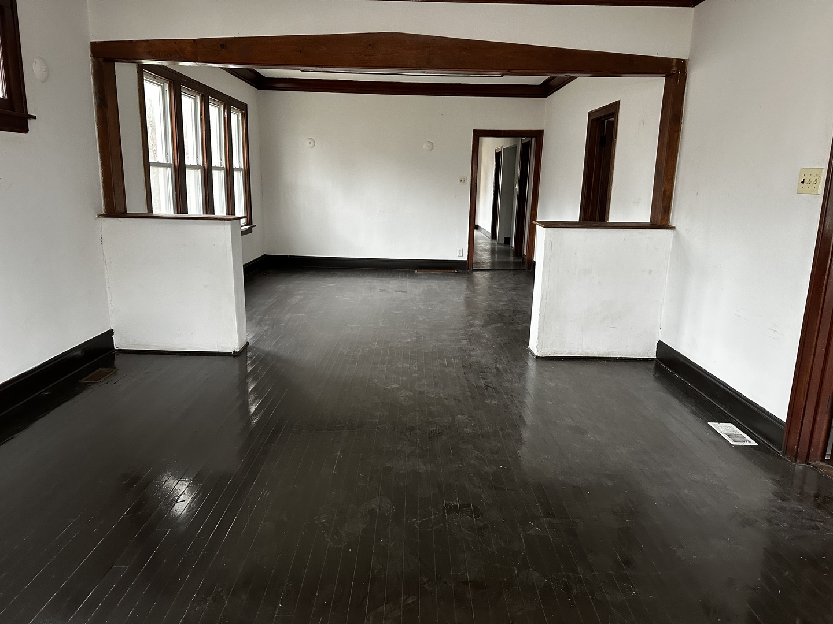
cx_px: 416
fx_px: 578
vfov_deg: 56.8
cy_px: 312
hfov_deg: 71.6
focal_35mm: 24
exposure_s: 1/60
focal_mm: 6.86
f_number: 1.78
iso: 400
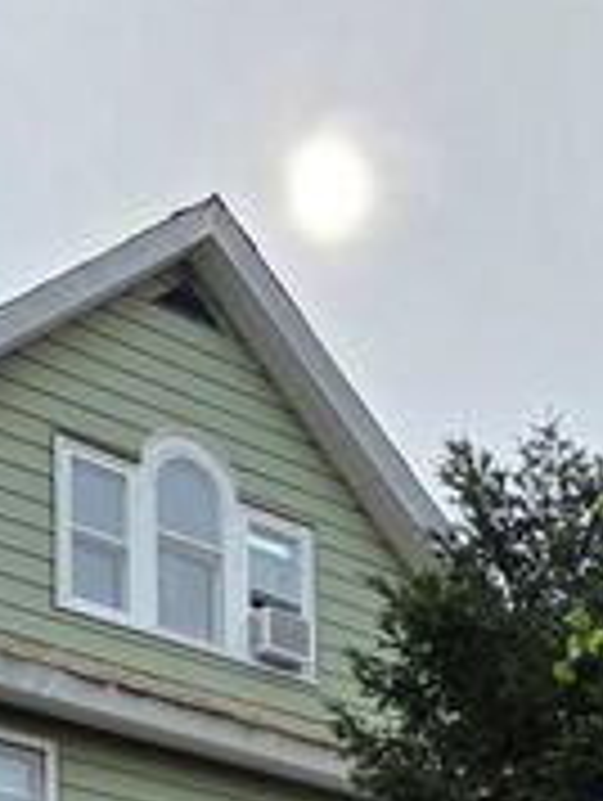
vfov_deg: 19.8
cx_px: 166
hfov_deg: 17.1
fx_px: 1993
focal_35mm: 86
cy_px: 1190
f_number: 1.7
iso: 80
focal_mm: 6.3
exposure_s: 1/5000
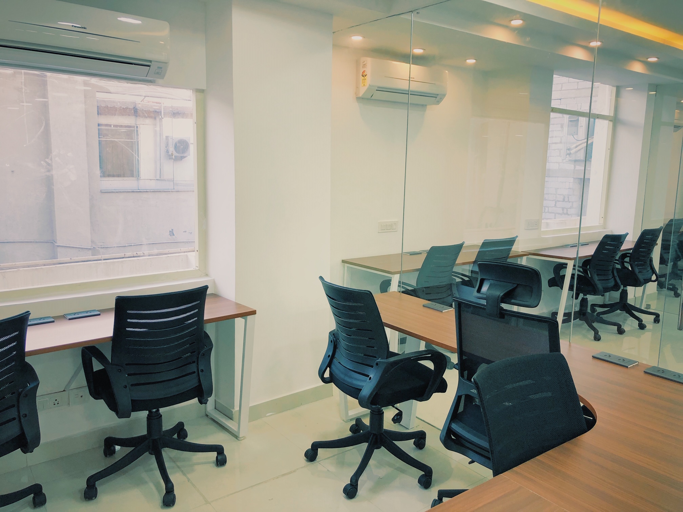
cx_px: 342
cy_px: 256
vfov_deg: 49.7
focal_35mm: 28
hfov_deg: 63.4
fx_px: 552
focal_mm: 4
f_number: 1.8
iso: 32
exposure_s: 1/50
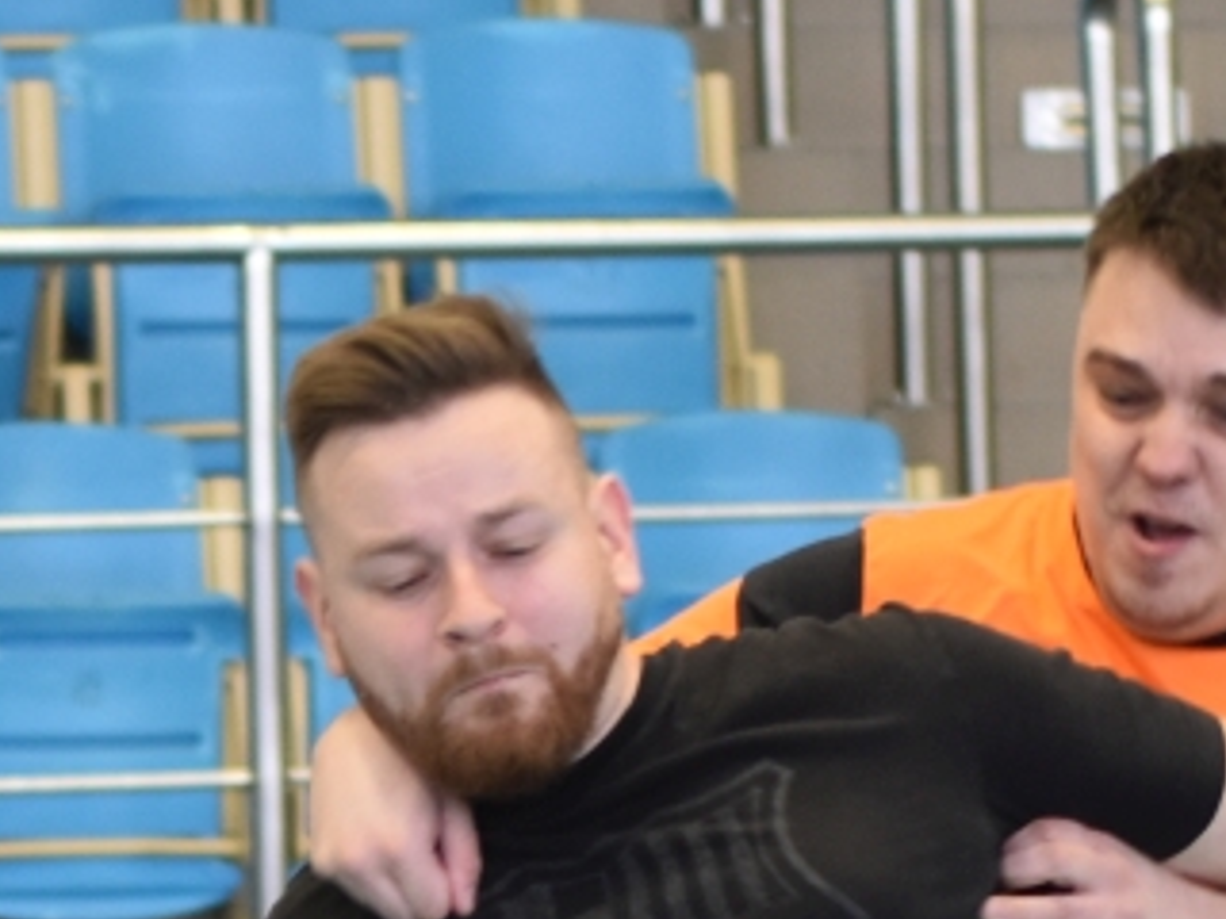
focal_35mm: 540
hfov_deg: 3.7
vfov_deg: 2.7
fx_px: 19139
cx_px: 134
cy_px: 1334
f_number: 3.5
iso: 800
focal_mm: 75
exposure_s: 1/200
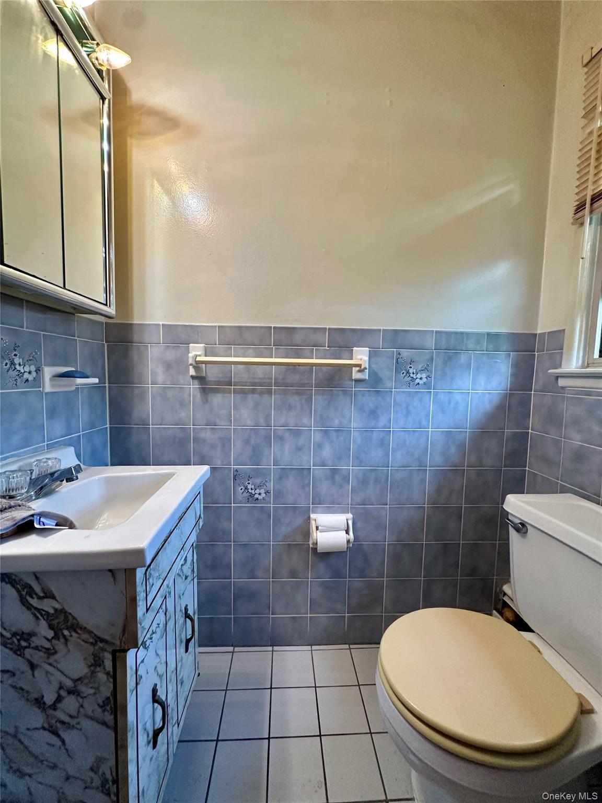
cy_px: 402
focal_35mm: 14
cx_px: 301
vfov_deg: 102.1
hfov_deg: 85.7
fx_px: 325
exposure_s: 1/120
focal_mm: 2.22
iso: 250
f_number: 2.2
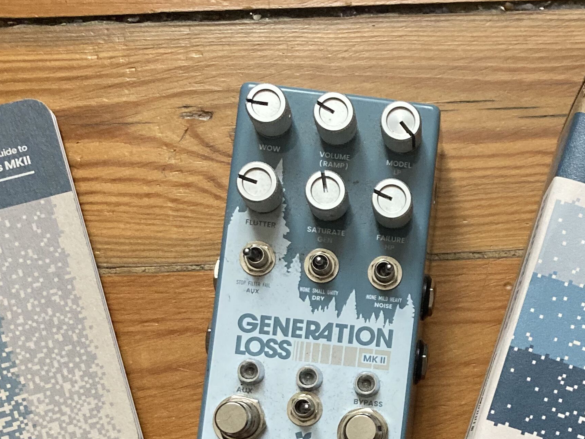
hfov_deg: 28.5
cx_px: 496
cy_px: 372
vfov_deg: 21.9
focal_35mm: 66
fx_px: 1115
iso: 250
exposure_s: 1/60
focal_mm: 3.99
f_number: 1.8
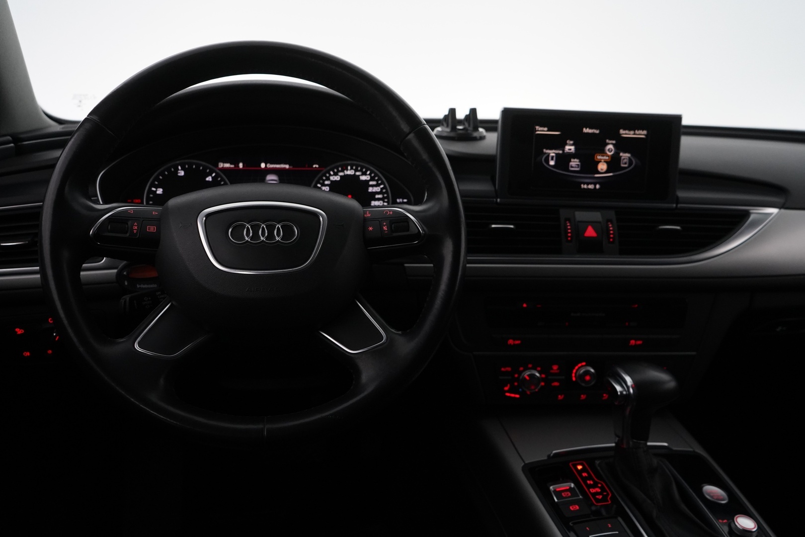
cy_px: 268
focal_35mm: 28
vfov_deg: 46.4
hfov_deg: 65.5
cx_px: 402
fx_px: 626
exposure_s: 1/80
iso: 4000
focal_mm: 28
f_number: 5.6
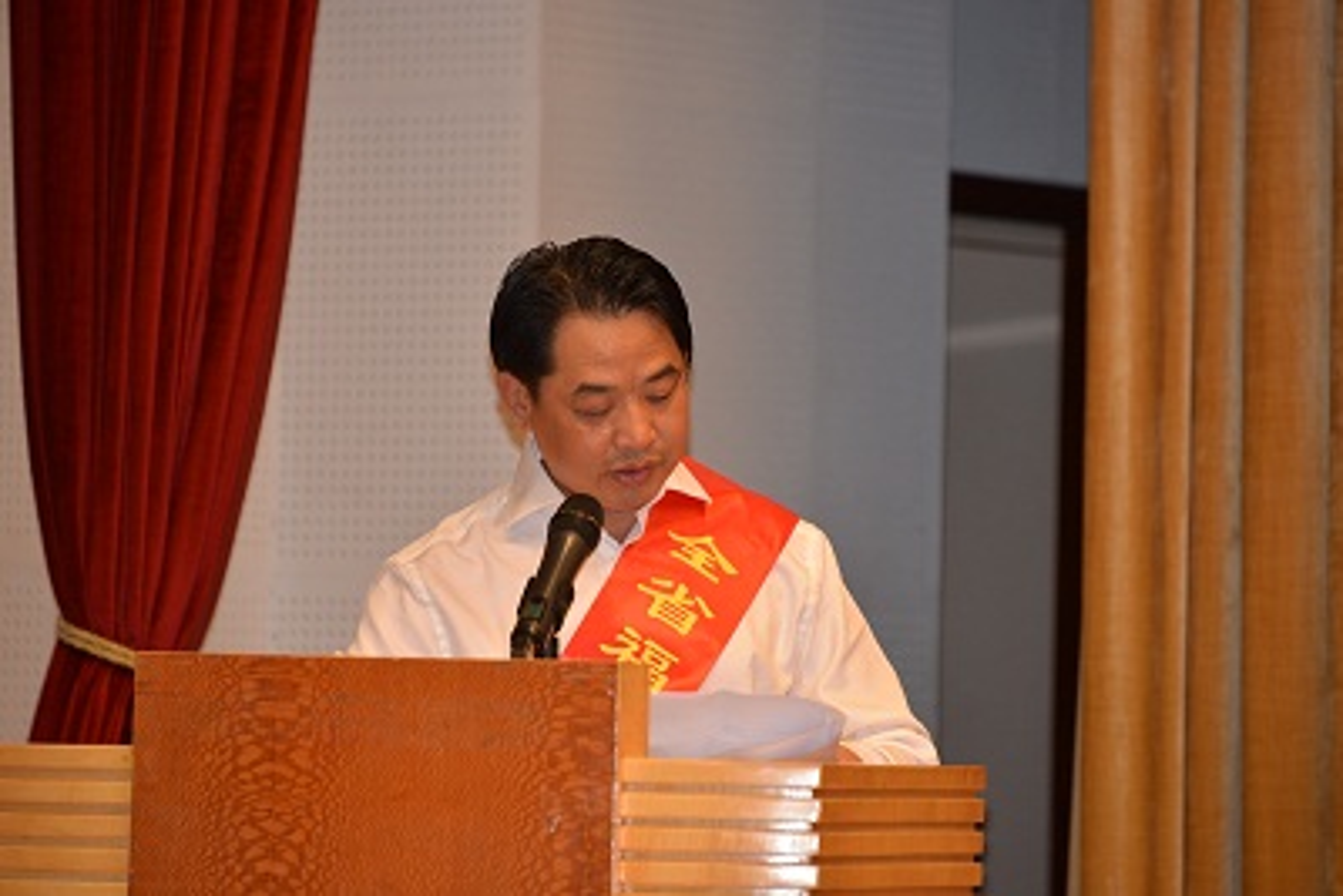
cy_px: 448
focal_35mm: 300
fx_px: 11195
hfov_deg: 6.9
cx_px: 672
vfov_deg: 4.6
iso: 720
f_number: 5.6
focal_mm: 300
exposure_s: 1/60
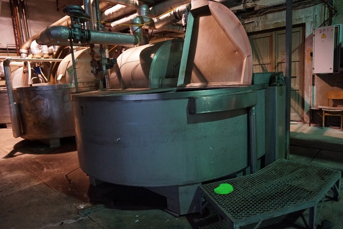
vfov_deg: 53.1
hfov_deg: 73.7
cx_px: 172
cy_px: 114
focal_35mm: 24
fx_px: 229
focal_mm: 16
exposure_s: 1/50
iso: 3200
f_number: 3.5
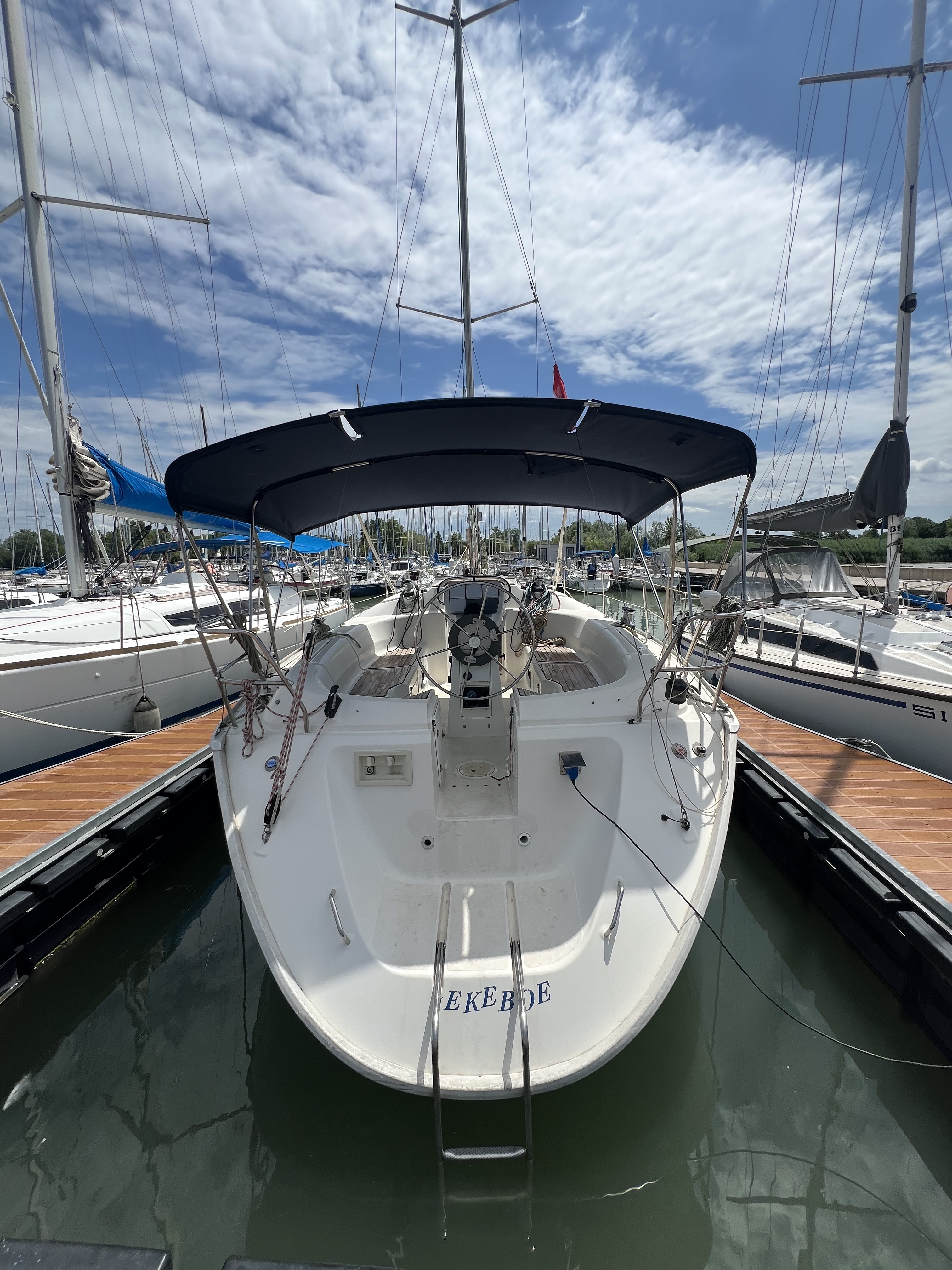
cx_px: 476
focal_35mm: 13
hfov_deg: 89.9
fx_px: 477
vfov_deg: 106.2
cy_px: 635
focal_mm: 1.57
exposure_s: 1/3125
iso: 32
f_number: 1.8
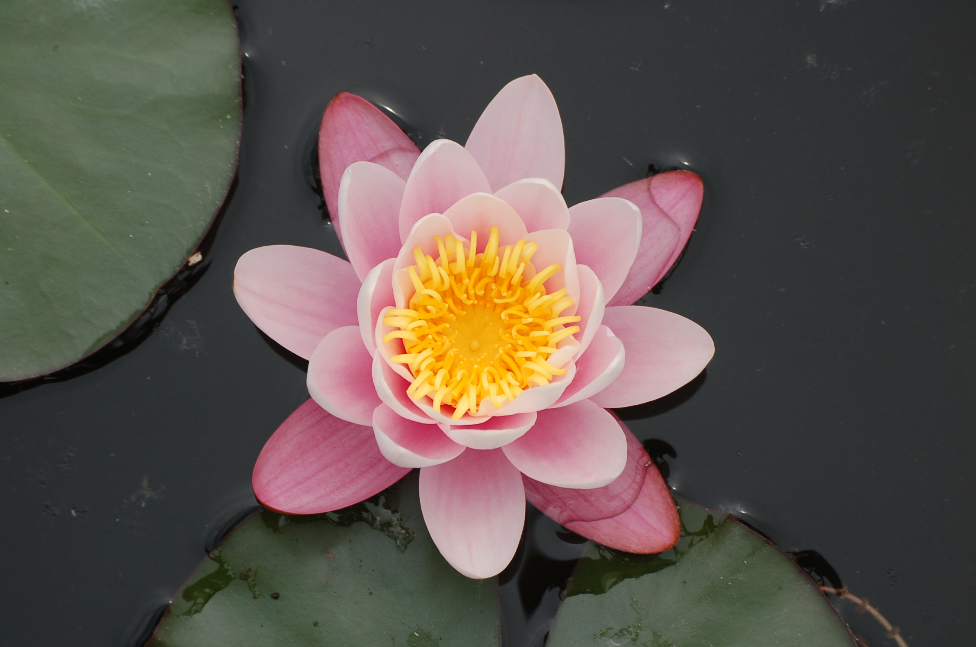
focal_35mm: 147
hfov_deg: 14.0
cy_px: 324
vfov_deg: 9.3
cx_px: 488
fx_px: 3979
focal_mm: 98
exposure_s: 1/320
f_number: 8
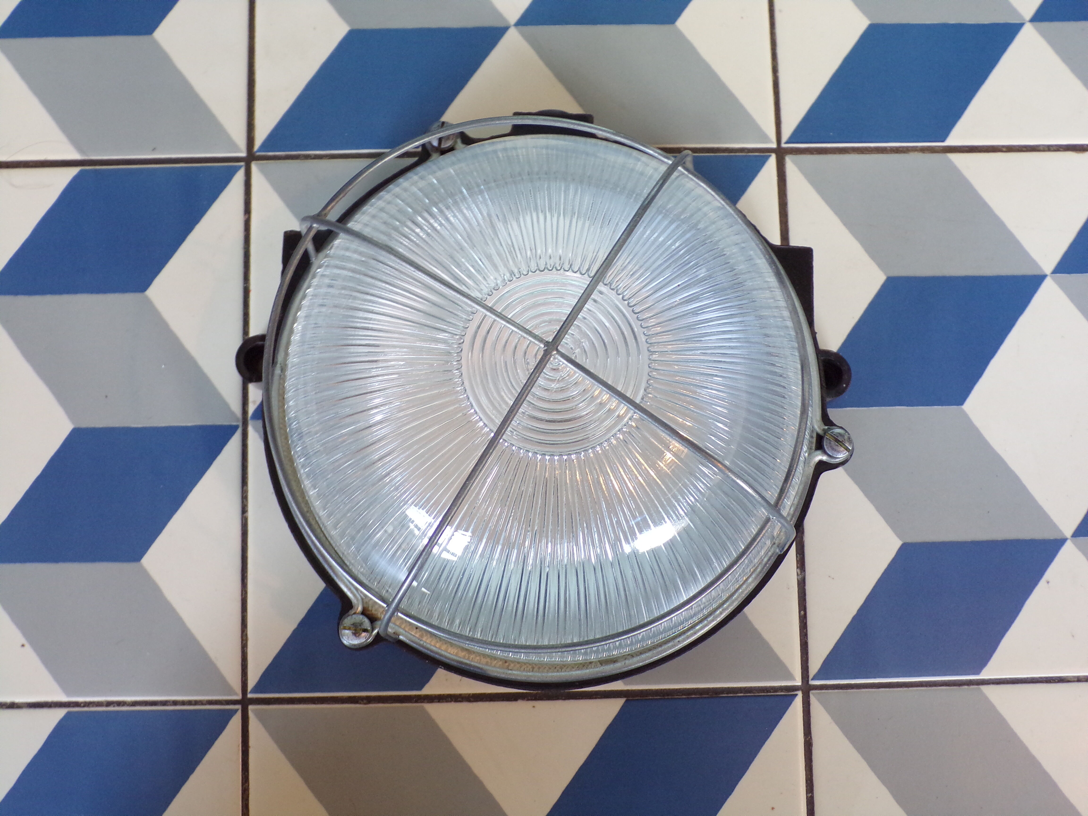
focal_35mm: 37
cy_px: 408
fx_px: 1163
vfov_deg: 38.7
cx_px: 544
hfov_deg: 50.1
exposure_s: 1/18
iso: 200
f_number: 3.3
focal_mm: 6.6
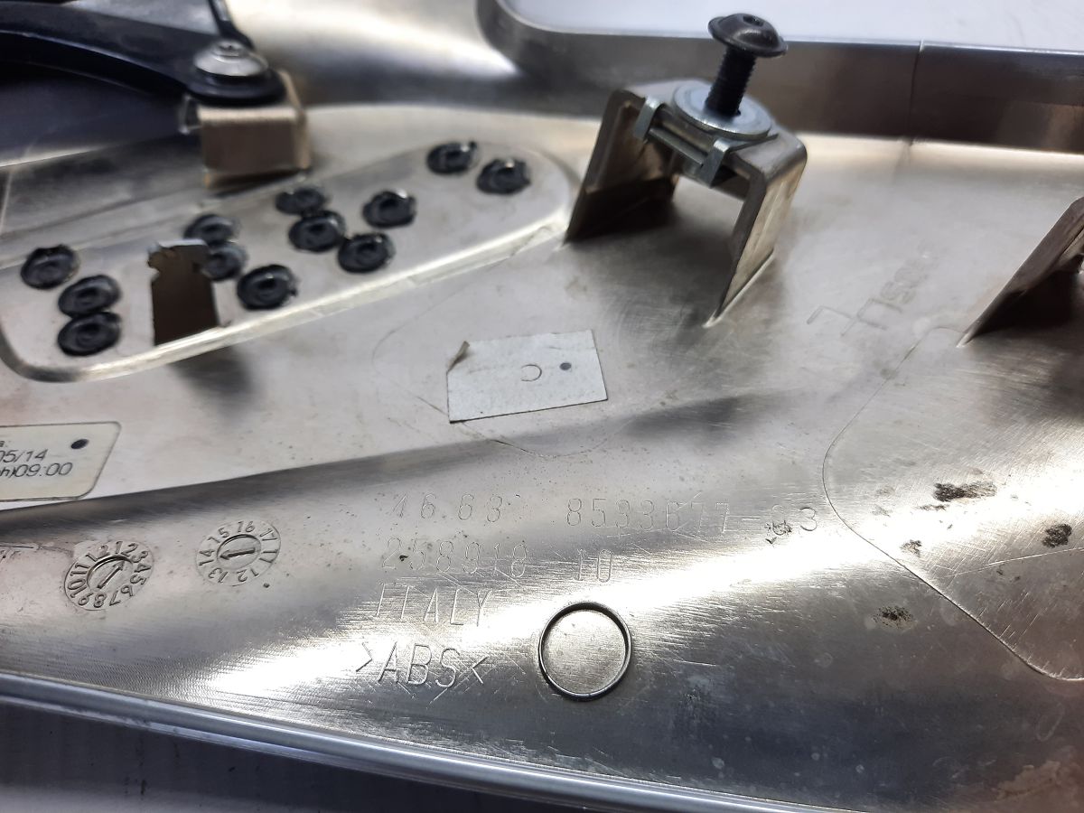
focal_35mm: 25
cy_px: 406
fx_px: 783
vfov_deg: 54.9
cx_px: 542
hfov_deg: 69.4
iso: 64
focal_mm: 4.6
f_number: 2
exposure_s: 1/50
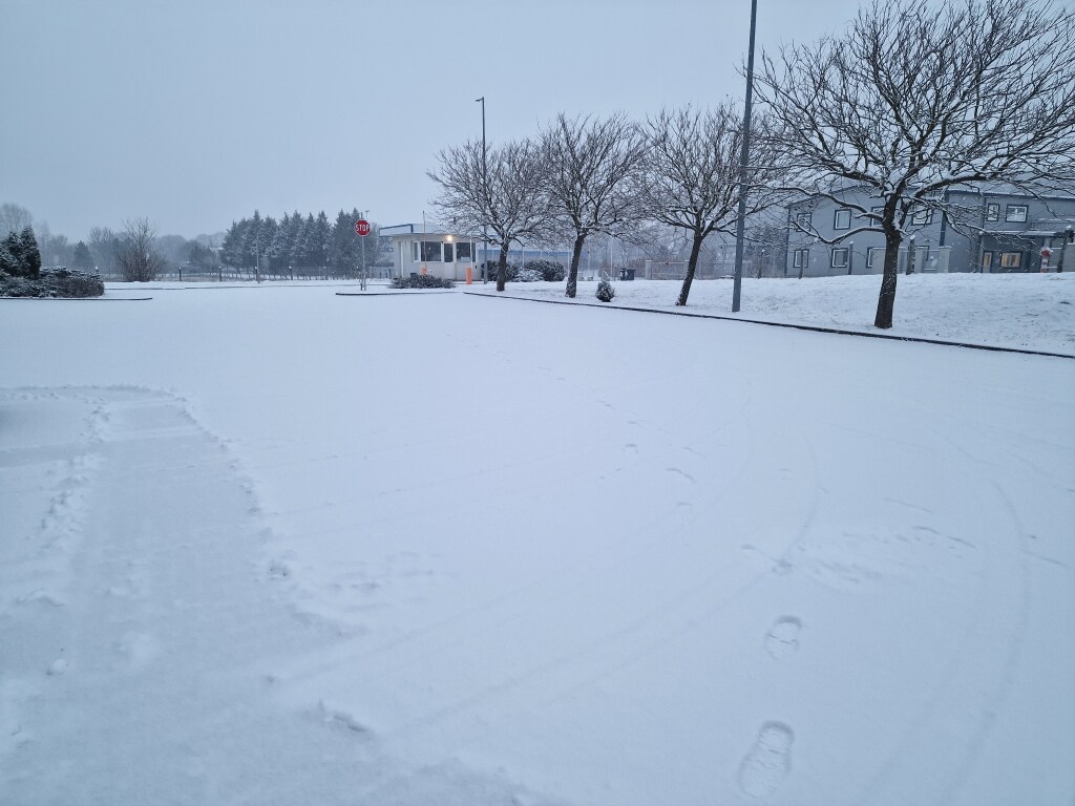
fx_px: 714
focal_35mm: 23
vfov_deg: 58.9
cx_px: 538
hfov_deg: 73.9
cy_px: 403
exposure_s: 1/180
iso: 125
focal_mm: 6.4
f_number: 1.8
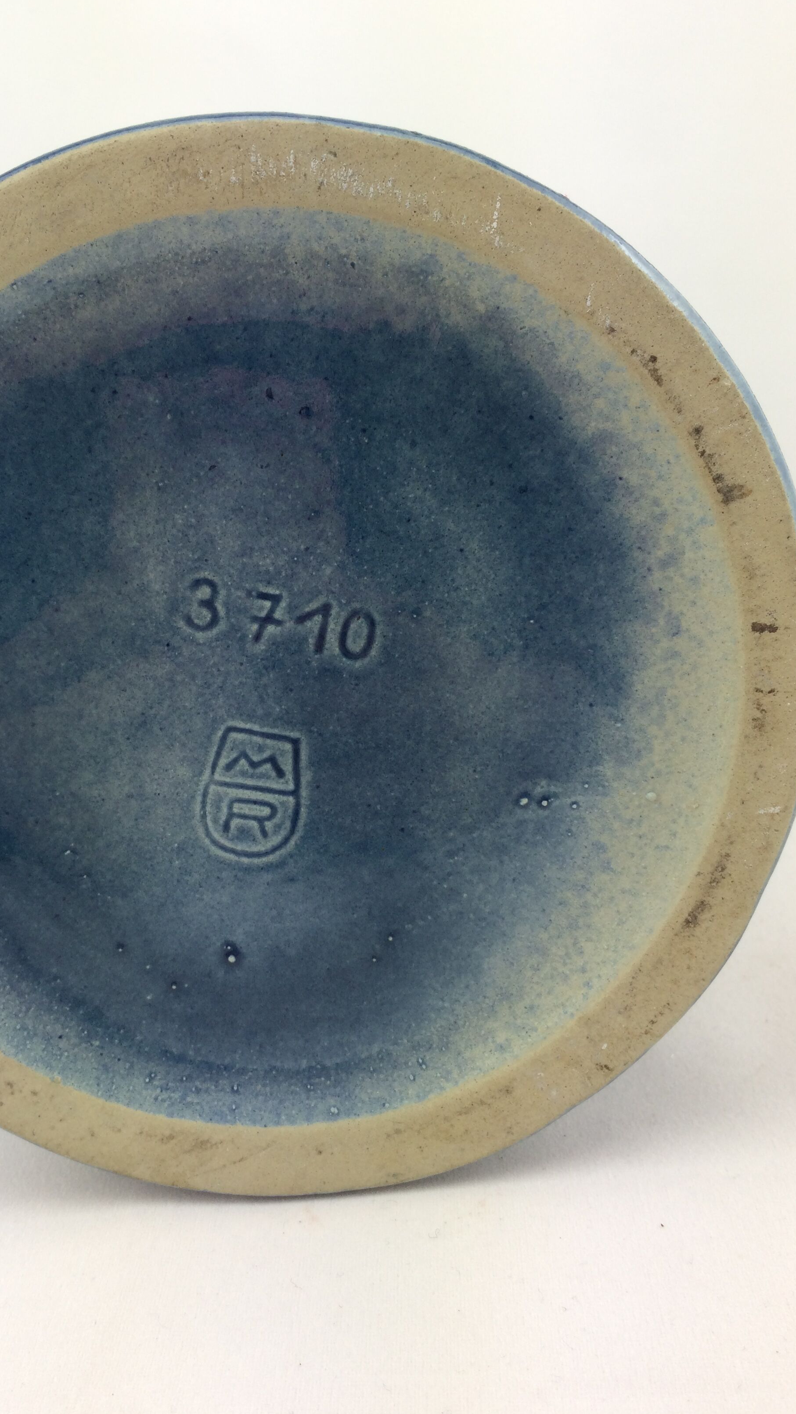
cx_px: 299
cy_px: 709
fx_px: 1201
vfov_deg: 61.0
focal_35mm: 32
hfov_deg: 36.5
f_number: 2.2
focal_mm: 4.15
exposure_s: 1/165
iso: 32
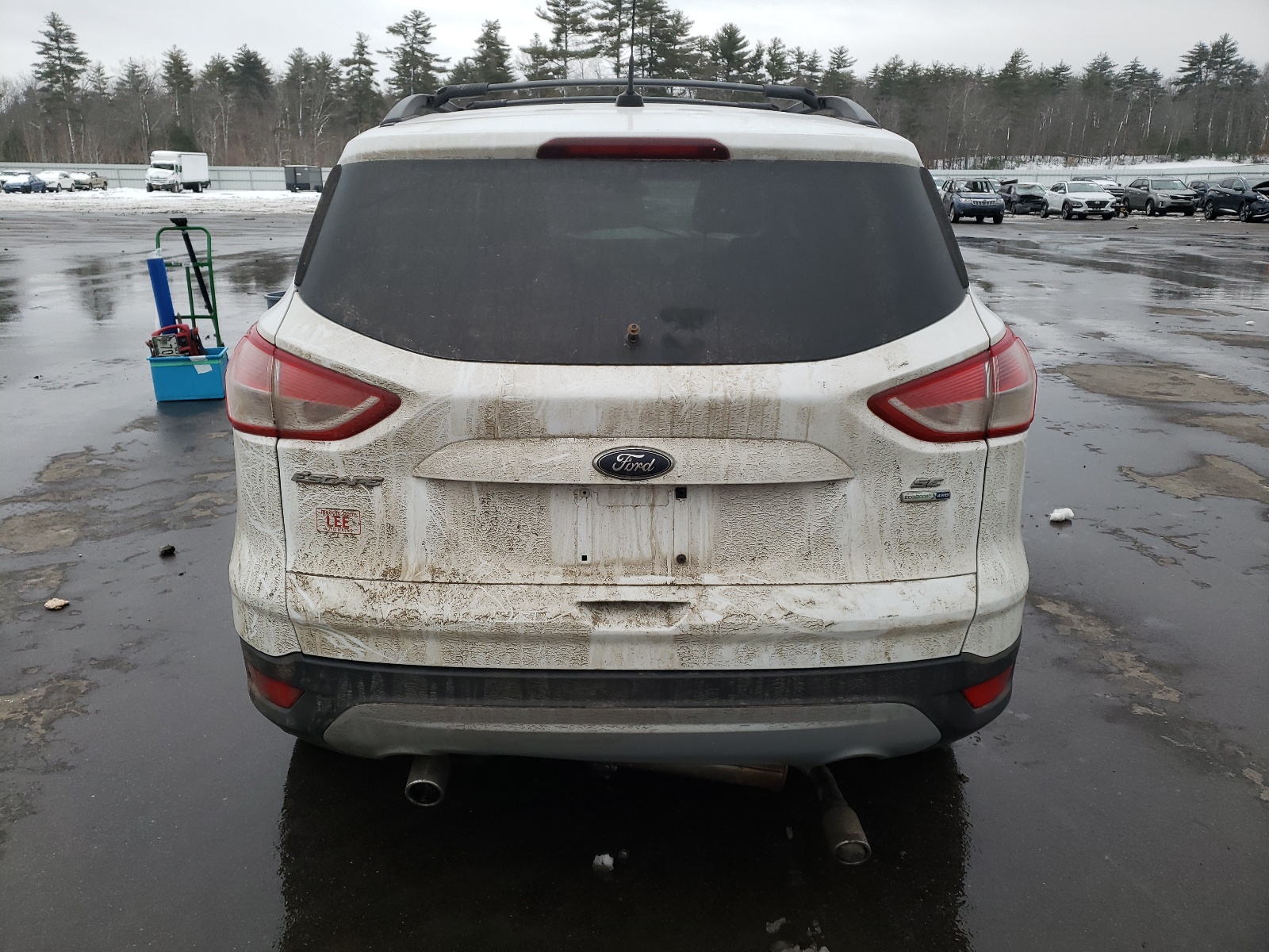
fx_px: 953
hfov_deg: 67.3
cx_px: 634
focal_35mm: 26
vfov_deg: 53.1
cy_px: 476
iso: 70
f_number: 1.5
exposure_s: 1/120
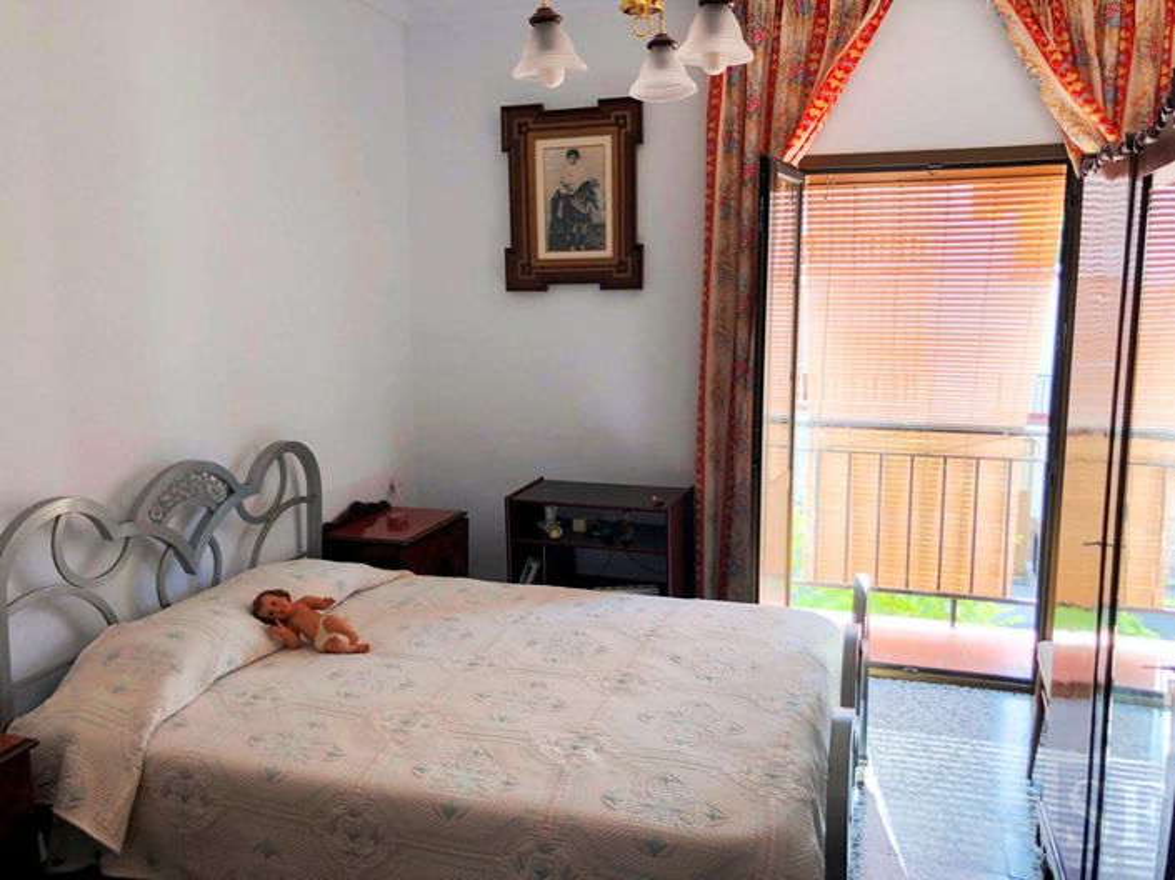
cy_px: 440
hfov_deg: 63.5
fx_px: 950
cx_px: 588
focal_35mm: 28
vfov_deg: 49.7
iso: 32
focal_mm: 3.99
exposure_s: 1/100
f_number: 1.8
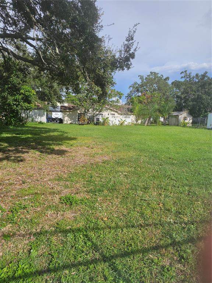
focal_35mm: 23
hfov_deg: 58.9
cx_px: 106
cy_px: 142
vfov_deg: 73.9
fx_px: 188
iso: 10
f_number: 1.7
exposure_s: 1/1011
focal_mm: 6.3
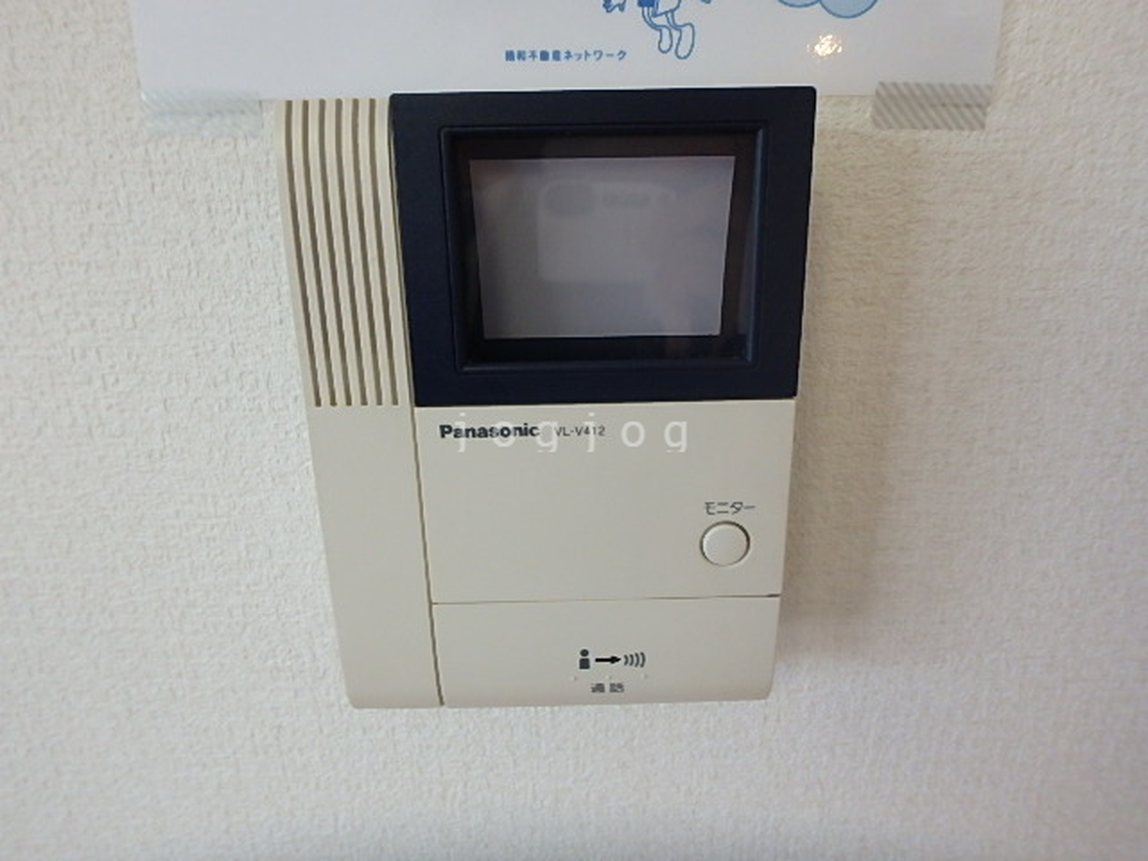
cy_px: 430
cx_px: 574
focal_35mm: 21
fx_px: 696
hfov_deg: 79.0
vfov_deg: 63.4
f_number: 3.5
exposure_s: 1/30
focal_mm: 3.7
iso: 320
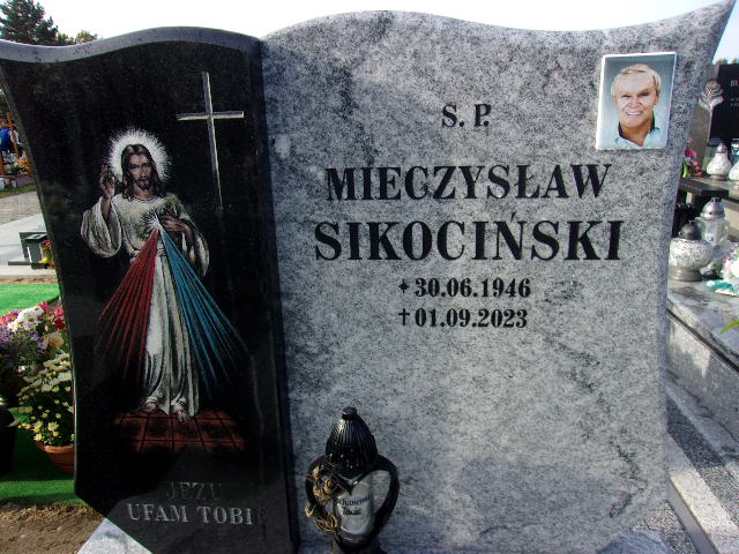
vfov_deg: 51.4
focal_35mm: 27
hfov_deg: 65.3
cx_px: 370
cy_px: 277
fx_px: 576
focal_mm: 4.9
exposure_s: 1/34
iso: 80
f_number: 10.4
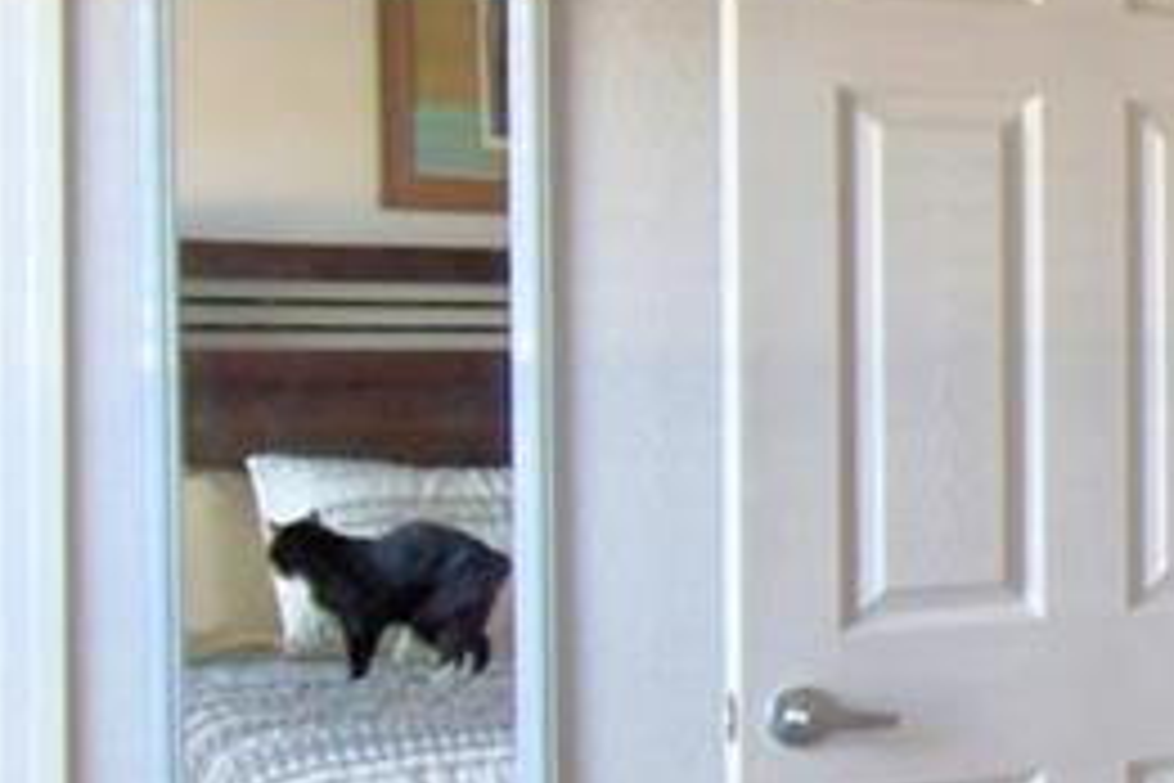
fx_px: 3000
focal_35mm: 92
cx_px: 2505
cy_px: 351
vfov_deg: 14.9
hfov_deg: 15.9
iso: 400
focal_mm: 10
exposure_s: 1/40
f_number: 4.5
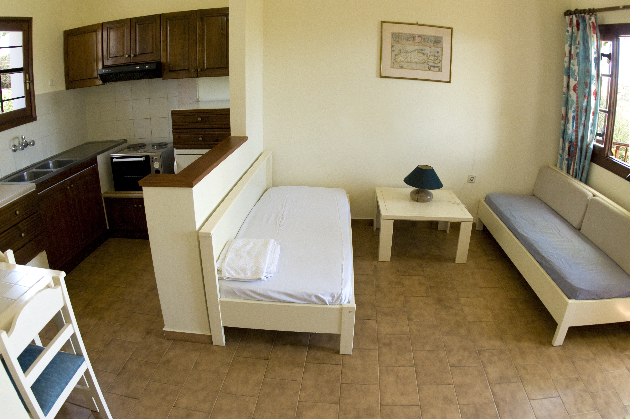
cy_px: 210
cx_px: 315
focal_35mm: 24
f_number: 4.5
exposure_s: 1/200
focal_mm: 16
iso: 1000
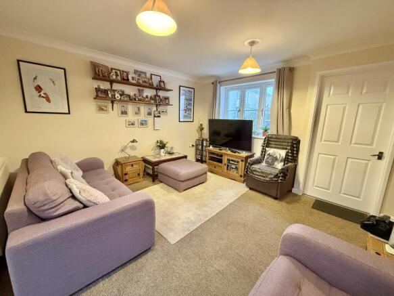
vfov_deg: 85.7
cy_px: 148
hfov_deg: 102.1
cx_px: 197
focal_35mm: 14
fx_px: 159
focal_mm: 2.22
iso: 640
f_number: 2.2
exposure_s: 1/50
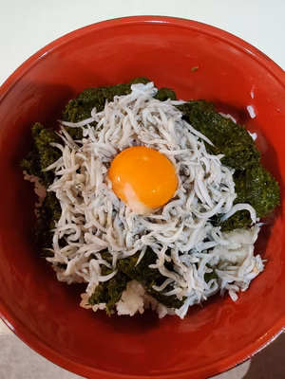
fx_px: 285
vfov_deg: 67.3
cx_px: 142
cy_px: 190
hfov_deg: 53.1
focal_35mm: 26
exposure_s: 1/50
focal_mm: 4.3
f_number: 2.4
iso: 500
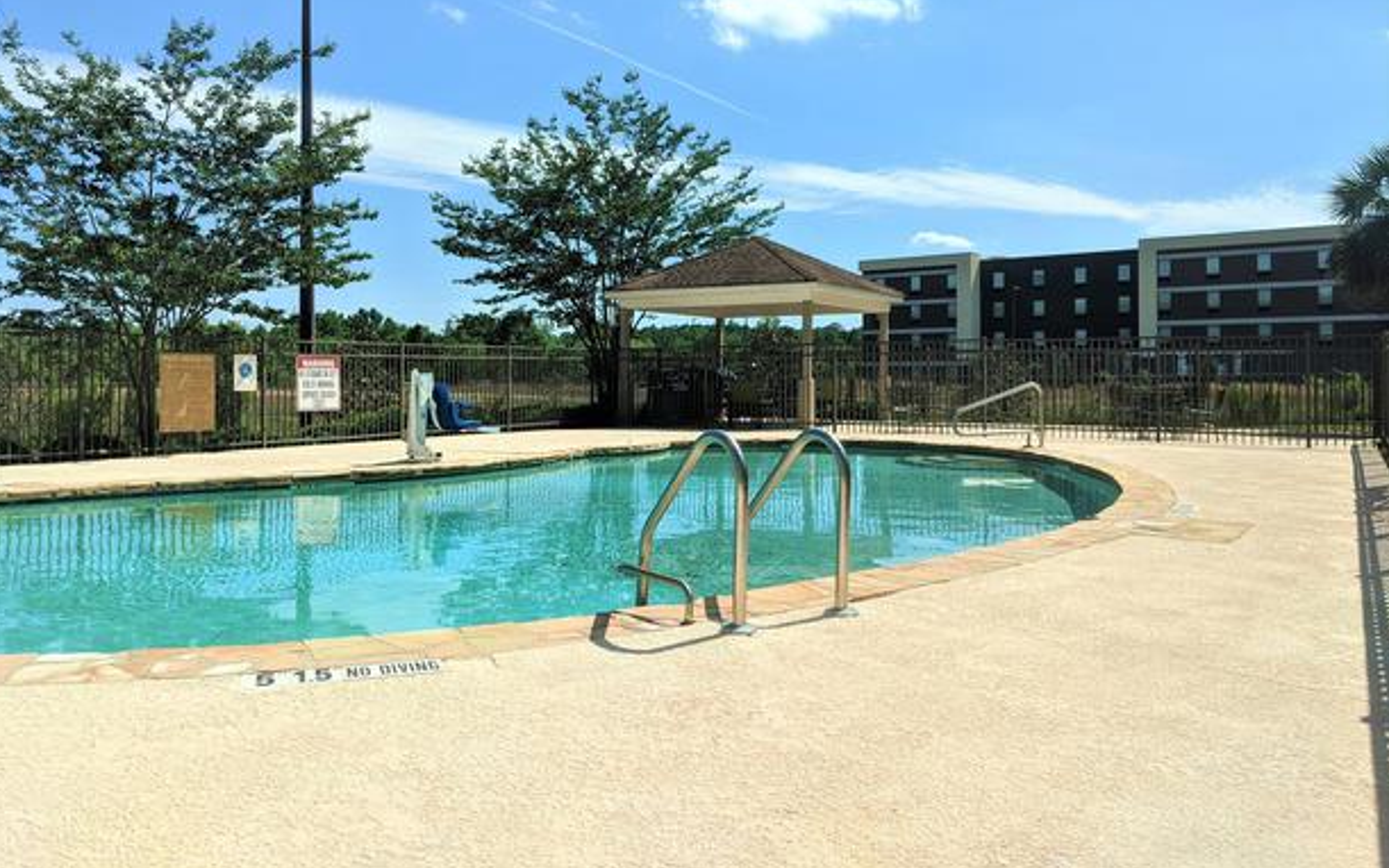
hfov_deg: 64.6
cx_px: 690
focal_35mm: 29
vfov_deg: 43.0
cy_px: 354
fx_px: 1098
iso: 58
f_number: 1.8
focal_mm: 4.44
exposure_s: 1/5848
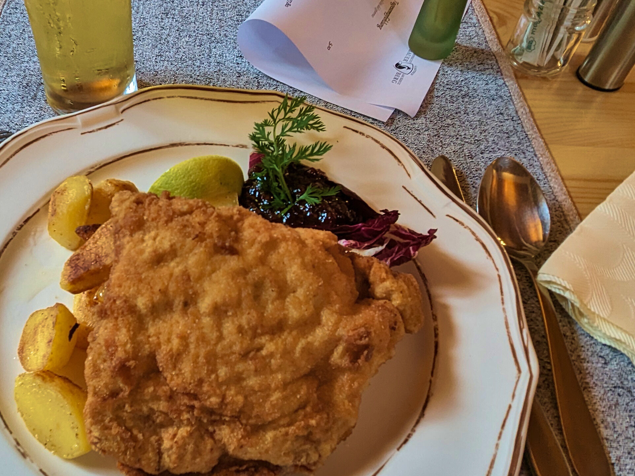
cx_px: 203
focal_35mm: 34
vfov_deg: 41.8
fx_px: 624
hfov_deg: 52.7
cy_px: 232
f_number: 2.2
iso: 54
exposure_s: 1/25
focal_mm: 2.35
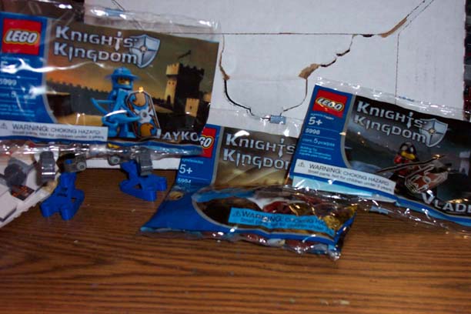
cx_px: 236
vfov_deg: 28.6
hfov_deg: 41.9
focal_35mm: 47
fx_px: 615
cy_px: 157
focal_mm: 9.8
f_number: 3.1
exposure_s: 1/30
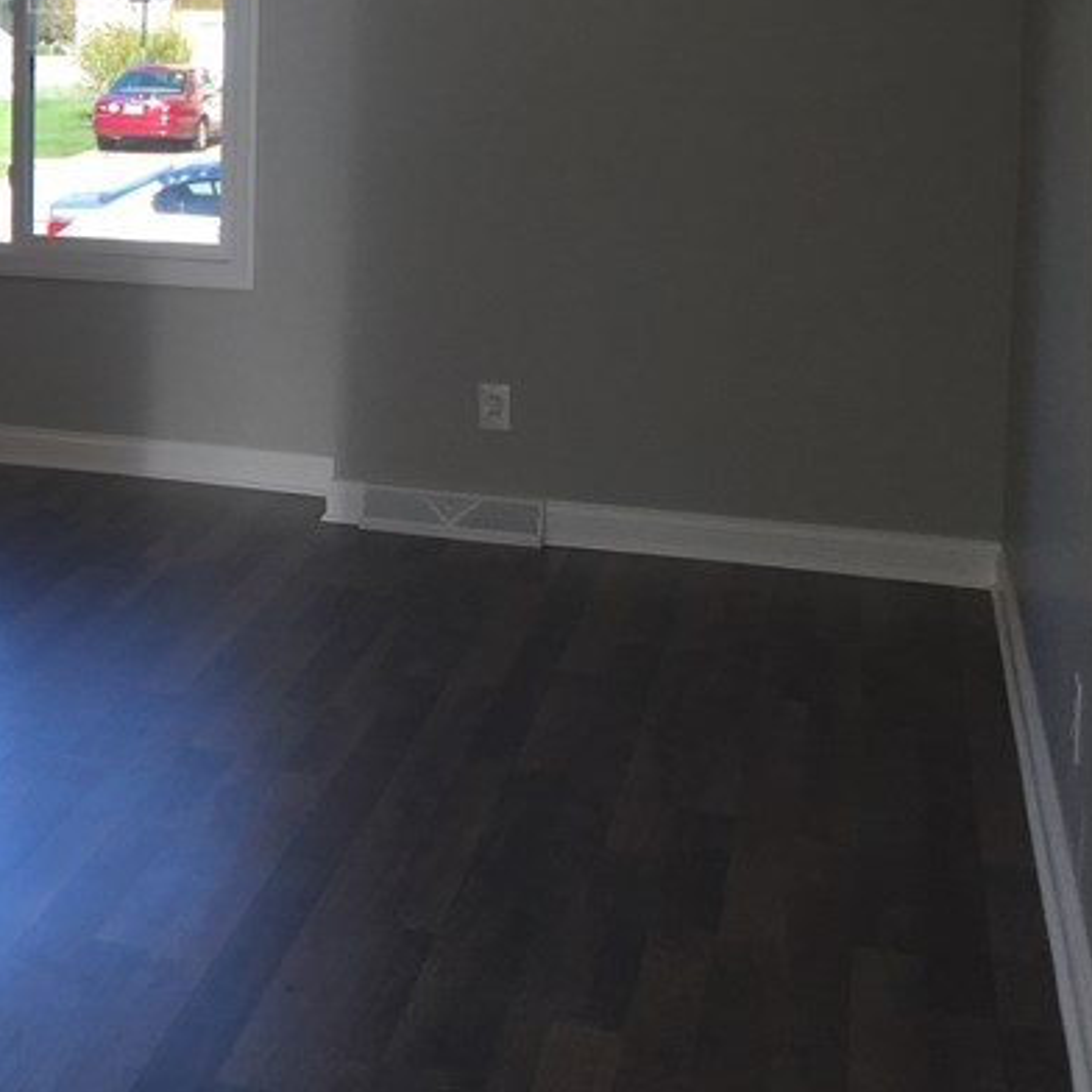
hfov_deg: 22.9
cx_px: -320
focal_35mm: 67
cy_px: 134
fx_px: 2391
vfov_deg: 25.0
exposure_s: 1/196
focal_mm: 4.15
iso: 32
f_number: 2.2
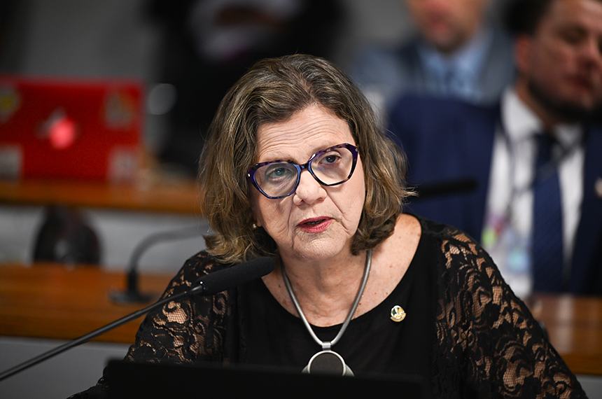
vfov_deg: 6.8
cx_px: 301
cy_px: 200
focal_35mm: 200
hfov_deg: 10.3
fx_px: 3338
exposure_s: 1/125
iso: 800
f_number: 2.8
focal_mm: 200
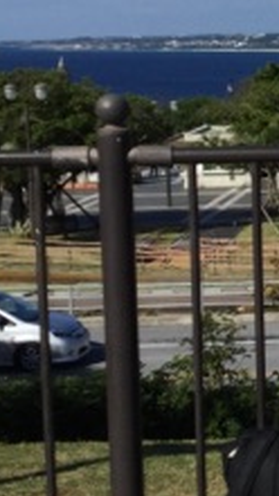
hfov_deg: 10.4
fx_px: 1291
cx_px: 698
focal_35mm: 98
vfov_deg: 21.7
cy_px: 162
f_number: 2.4
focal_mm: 3.3
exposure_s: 1/2551
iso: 25
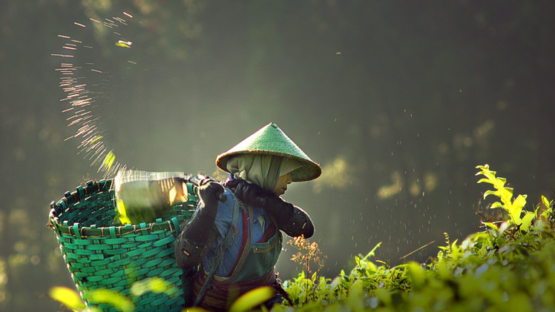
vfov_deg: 3.1
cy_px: 167
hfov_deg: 5.5
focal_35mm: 394
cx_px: 278
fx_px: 5799
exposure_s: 1/100
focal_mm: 250
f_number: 7.1
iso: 100
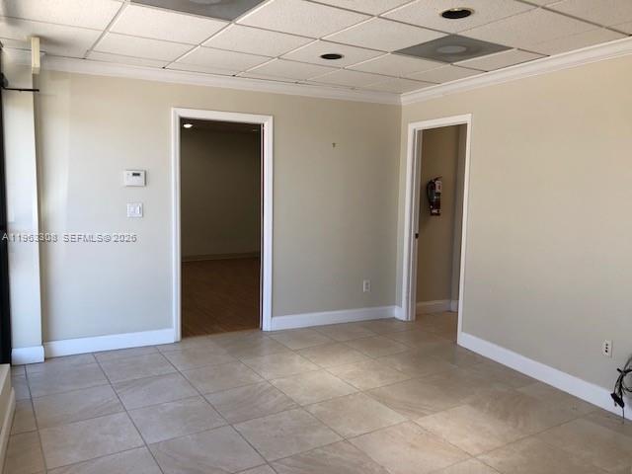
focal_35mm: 28
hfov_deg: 63.4
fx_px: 511
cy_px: 237
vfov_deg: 49.7
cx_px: 316
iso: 25
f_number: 1.8
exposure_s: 1/120
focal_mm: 3.99
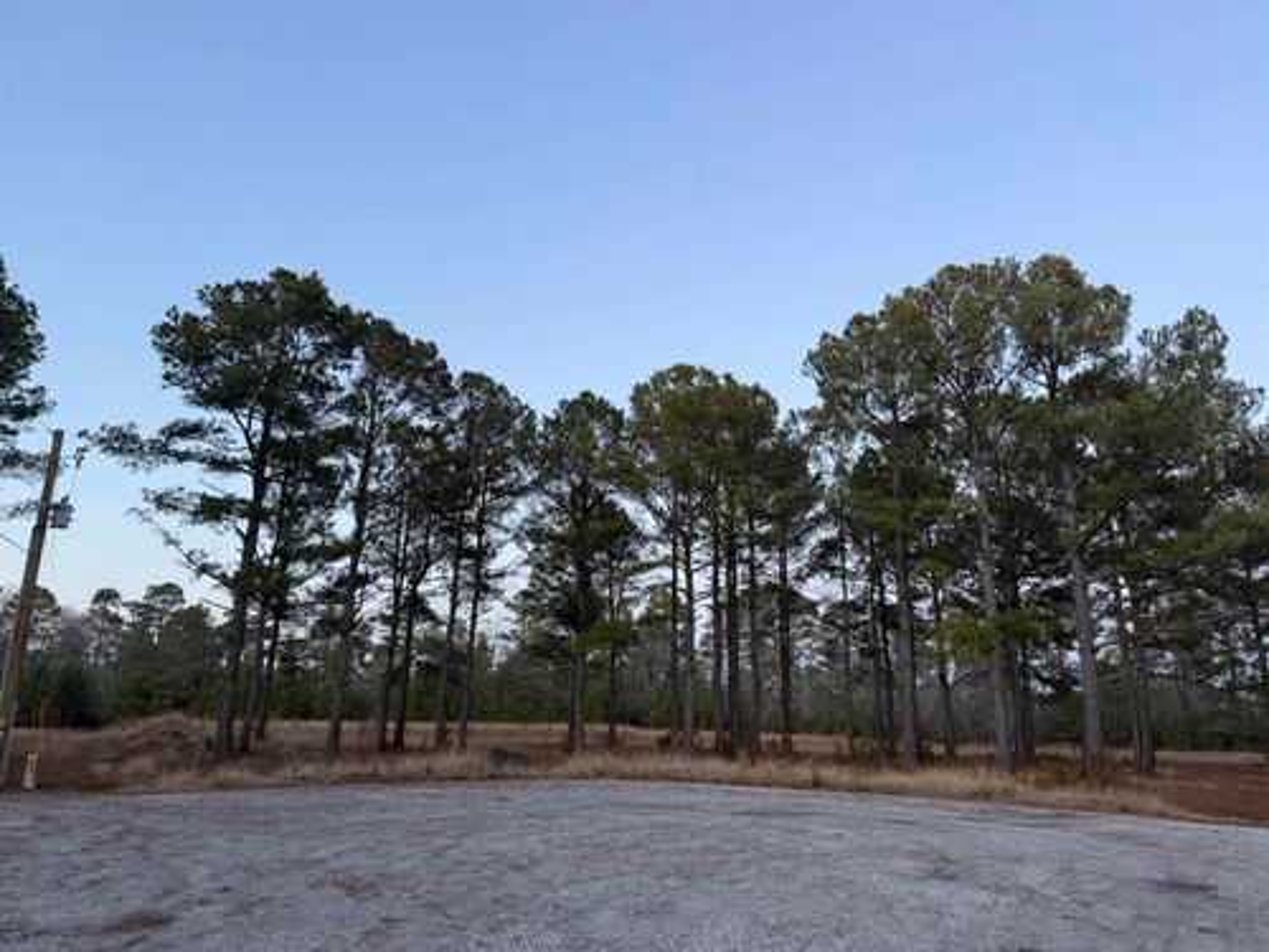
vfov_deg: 56.8
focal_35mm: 24
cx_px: 634
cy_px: 476
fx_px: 880
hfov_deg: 71.6
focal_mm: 6.76
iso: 160
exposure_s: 1/121
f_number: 1.78
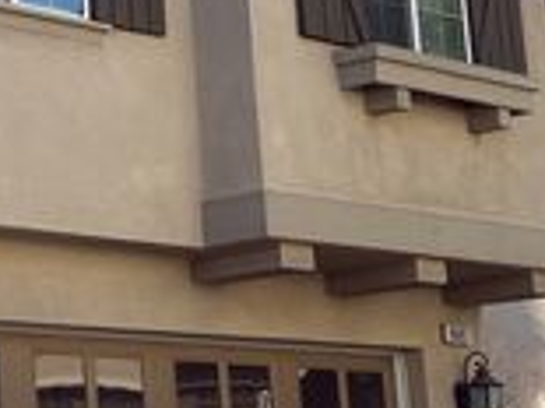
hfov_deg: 18.2
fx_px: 1573
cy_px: 188
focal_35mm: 100
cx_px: -176
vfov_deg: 14.8
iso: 100
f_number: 1.78
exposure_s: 1/4237
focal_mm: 6.76
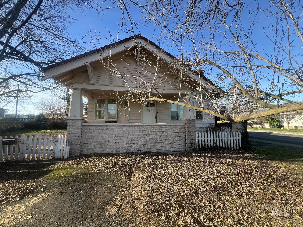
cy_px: 114
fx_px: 114
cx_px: 152
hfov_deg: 106.2
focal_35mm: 13
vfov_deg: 89.9
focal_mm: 1.57
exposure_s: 1/300
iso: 32
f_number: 1.8
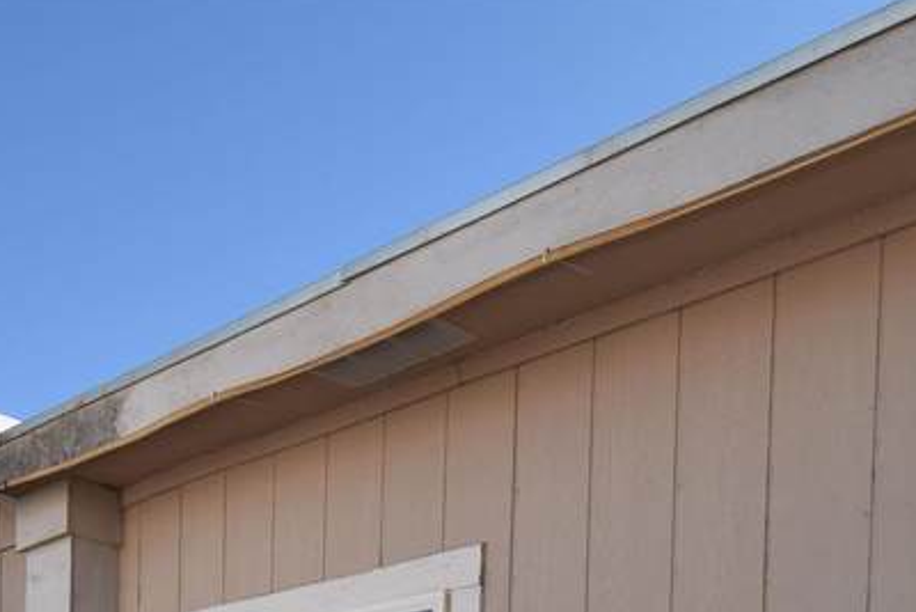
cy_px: 966
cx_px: 428
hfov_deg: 41.1
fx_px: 1222
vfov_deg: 22.2
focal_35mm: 48
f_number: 9
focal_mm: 10
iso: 100
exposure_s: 1/200
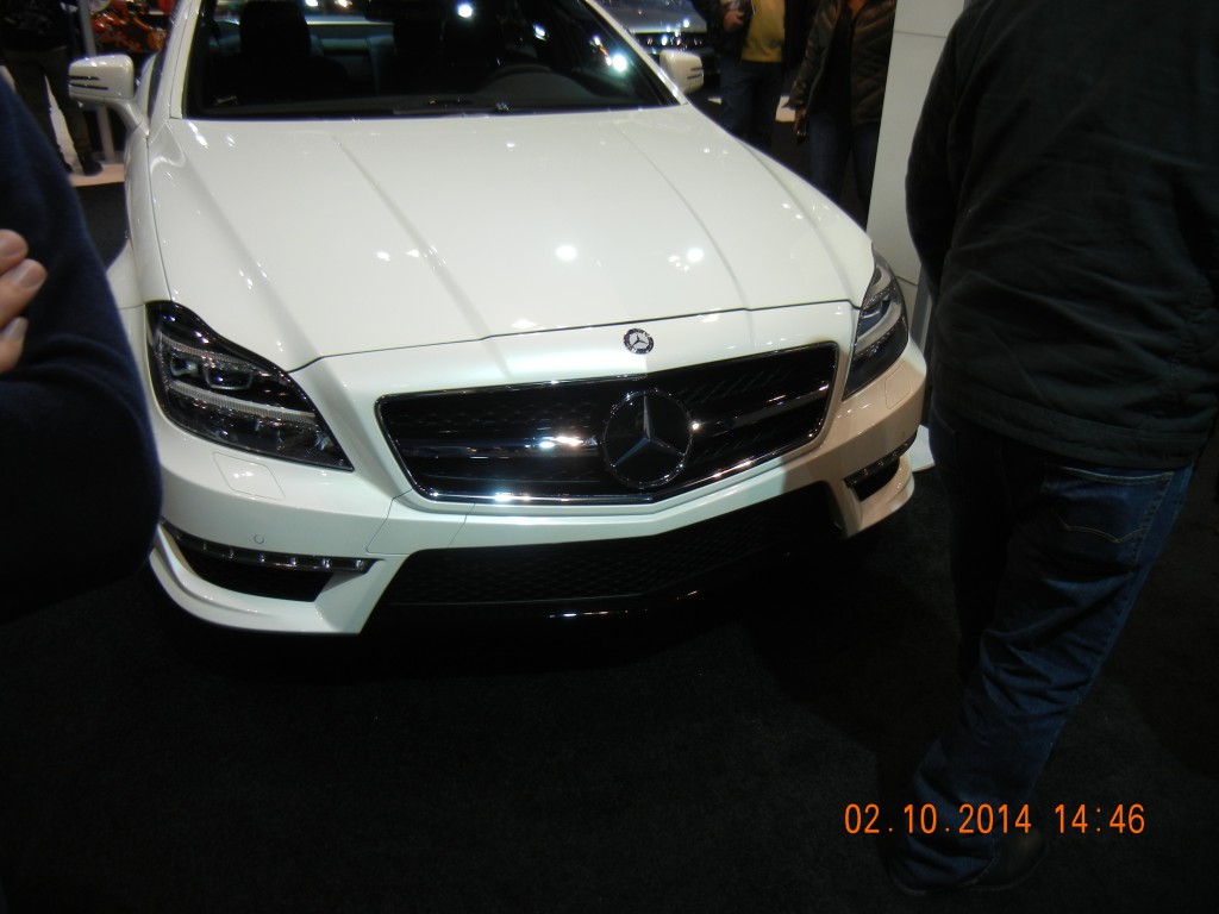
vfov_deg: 46.8
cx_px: 610
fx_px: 1056
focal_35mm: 30
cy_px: 457
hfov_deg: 60.0
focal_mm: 5.4
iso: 160
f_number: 3.5
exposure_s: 1/104
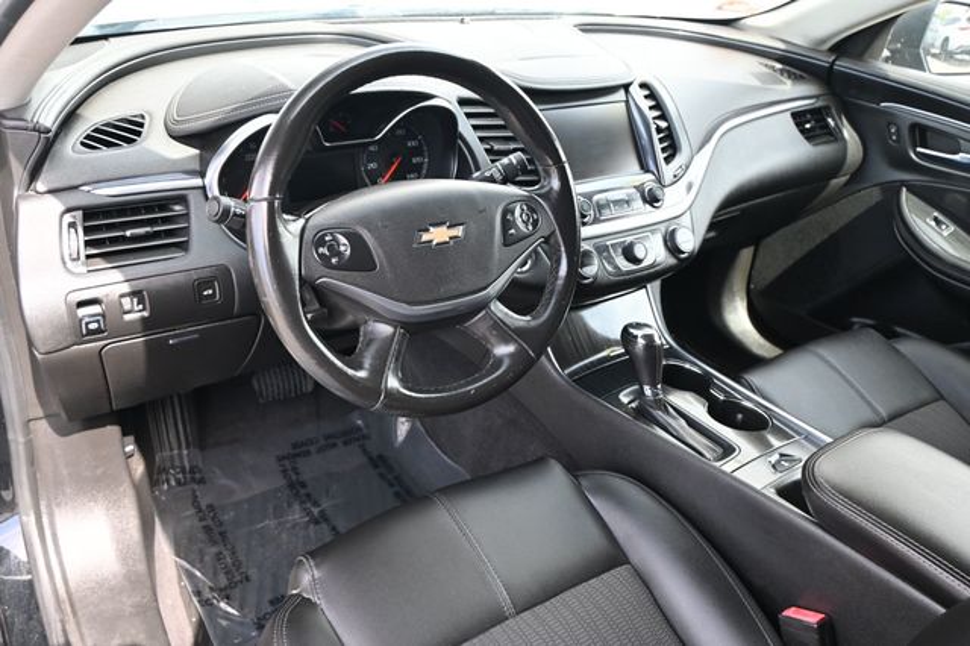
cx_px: 485
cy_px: 323
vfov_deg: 44.6
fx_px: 788
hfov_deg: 63.2
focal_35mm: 29
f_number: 3.8
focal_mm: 19.5
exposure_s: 1/125
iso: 400
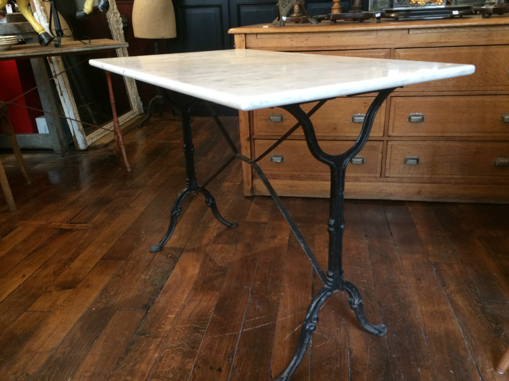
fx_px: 426
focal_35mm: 29
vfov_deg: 48.2
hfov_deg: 61.7
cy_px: 190
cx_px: 254
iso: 250
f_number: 2.2
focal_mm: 4.15
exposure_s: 1/20
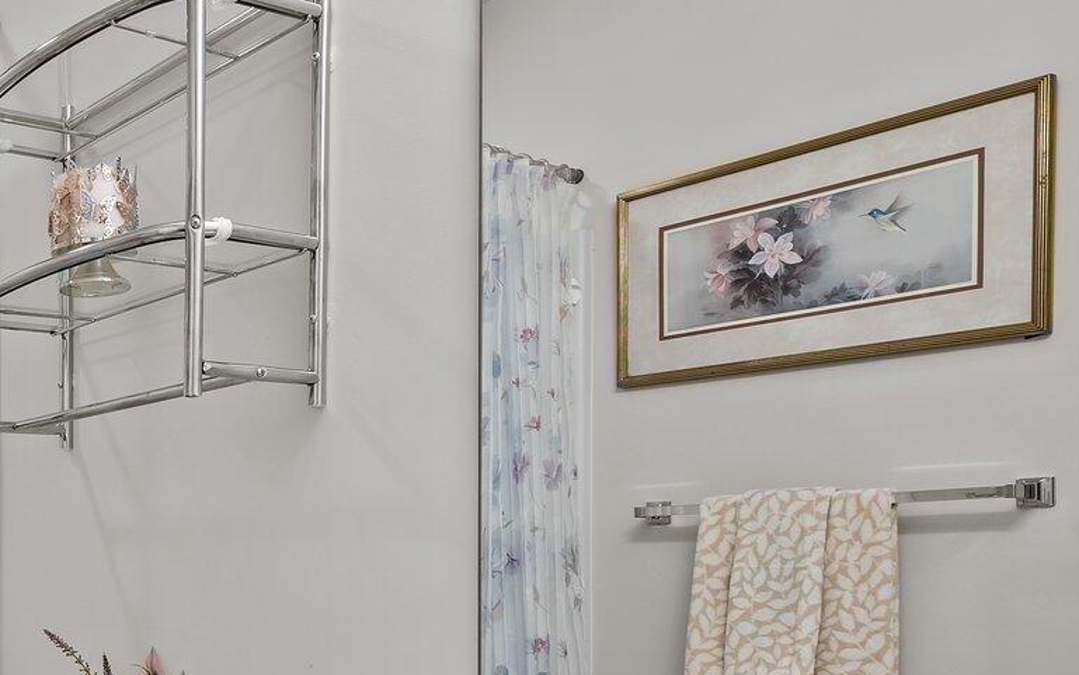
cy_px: 549
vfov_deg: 32.6
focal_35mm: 38
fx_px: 1118
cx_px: -79
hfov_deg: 42.0
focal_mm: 14
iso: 200
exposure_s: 1/2
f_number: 7.1
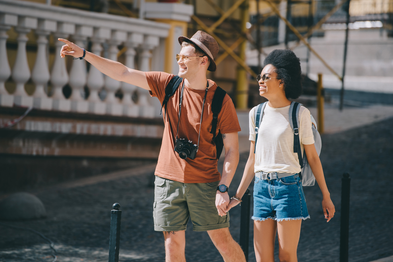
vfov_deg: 6.8
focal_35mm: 202
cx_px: 195
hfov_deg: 10.2
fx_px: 2206
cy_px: 130
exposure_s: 1/640
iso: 100
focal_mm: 200
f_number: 3.5
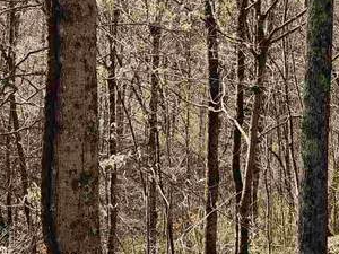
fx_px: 960
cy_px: 79
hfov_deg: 19.7
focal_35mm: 98
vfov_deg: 15.1
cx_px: 295
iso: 20
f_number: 1.8
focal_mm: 5.4
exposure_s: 1/604
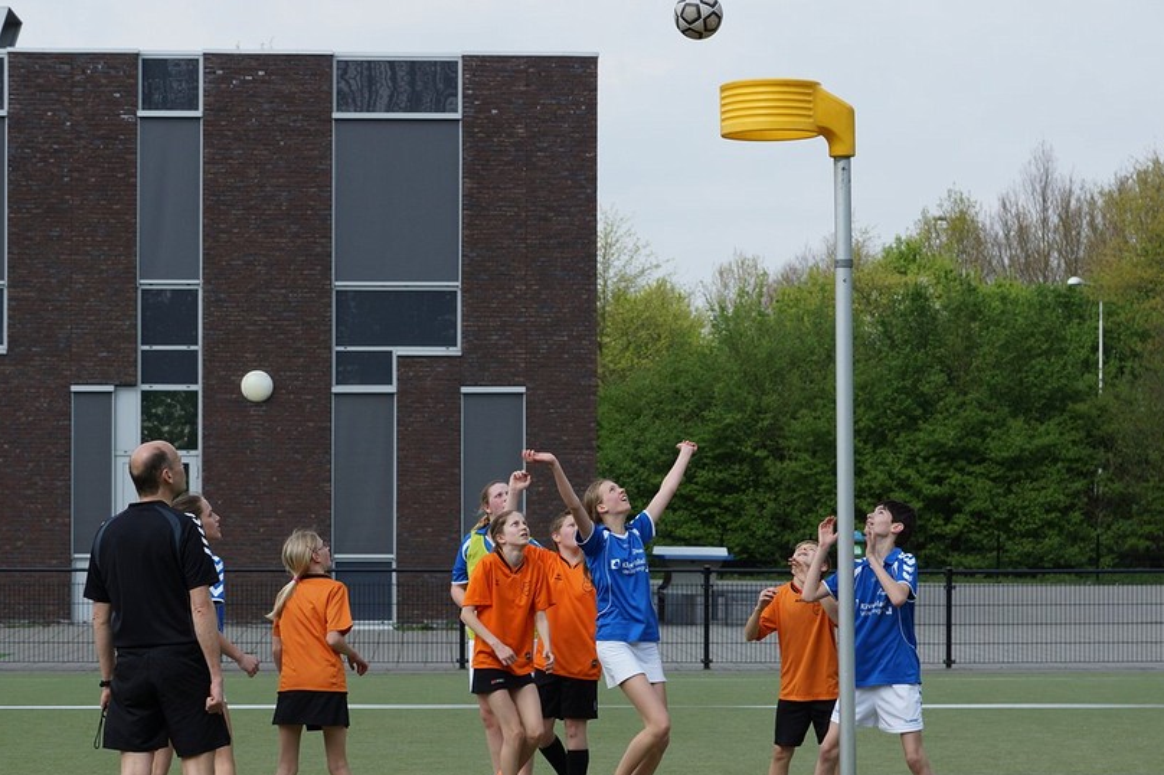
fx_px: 3070
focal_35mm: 95
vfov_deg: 14.4
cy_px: 468
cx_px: 583
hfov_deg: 21.5
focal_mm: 50
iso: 100
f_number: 5
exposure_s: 1/640
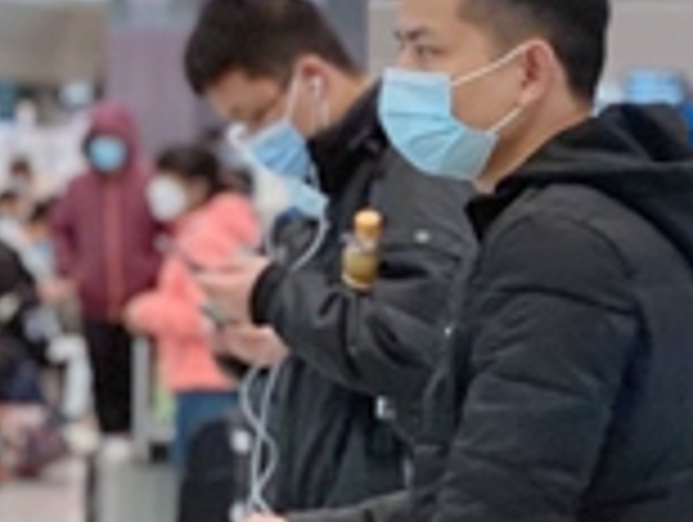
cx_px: 968
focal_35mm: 202
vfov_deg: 7.4
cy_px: 90
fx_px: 4050
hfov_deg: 9.6
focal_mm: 6
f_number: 2
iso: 160
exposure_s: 1/120
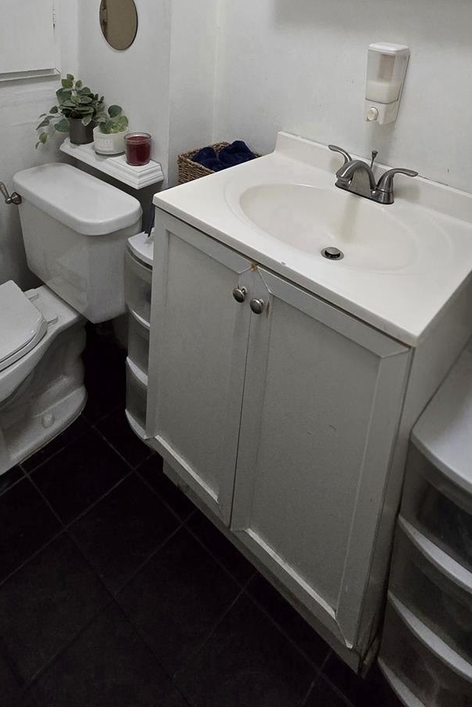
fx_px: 452
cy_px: 117
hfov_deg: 55.1
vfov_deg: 67.1
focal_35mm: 23
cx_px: 231
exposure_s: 1/60.2
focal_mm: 2.2
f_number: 2.2
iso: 640
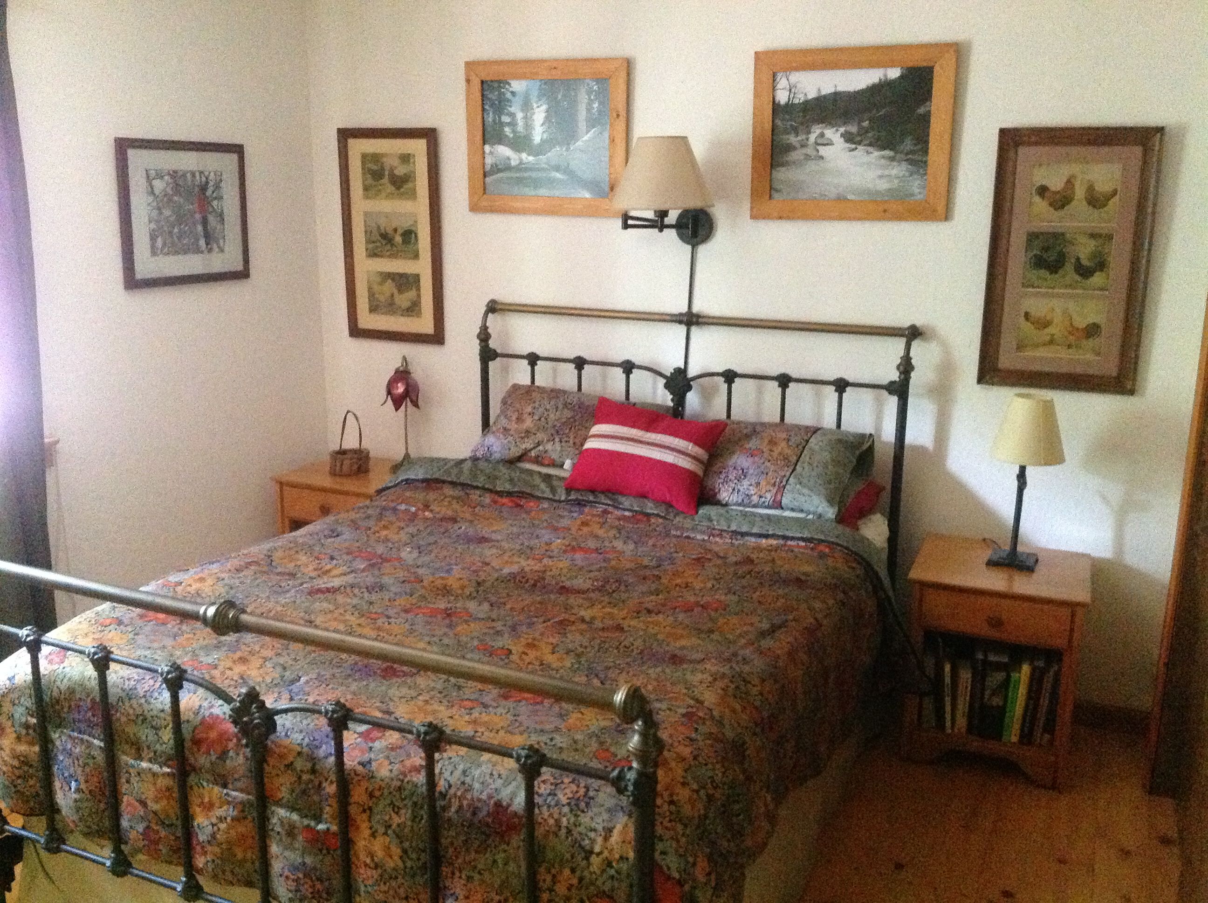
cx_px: 604
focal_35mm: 35
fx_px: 1220
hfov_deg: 52.7
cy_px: 452
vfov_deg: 40.6
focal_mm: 4.28
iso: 800
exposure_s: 1/15
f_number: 2.4
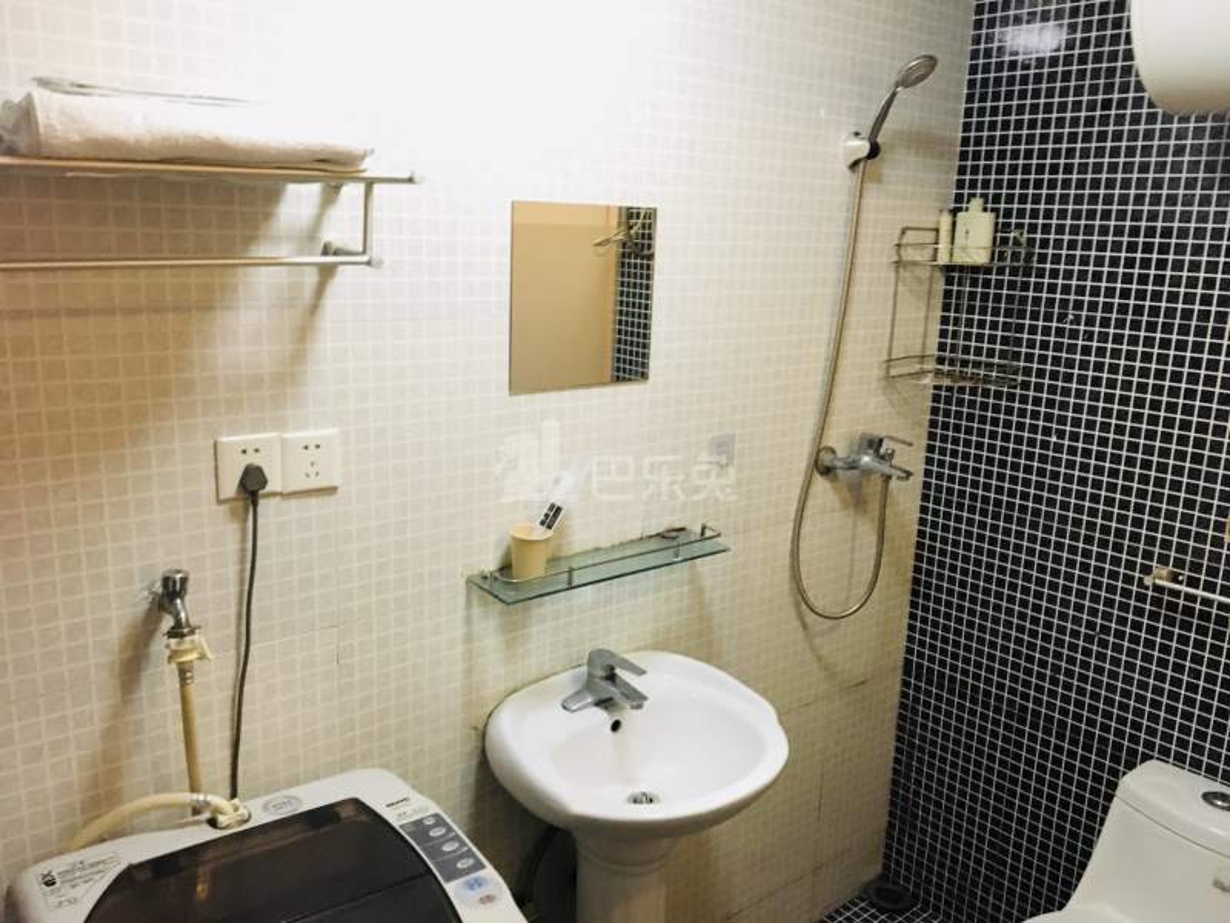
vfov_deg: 48.2
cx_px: 615
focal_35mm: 29
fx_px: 1030
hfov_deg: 61.7
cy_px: 462
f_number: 2.2
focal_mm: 4.15
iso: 250
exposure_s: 1/17
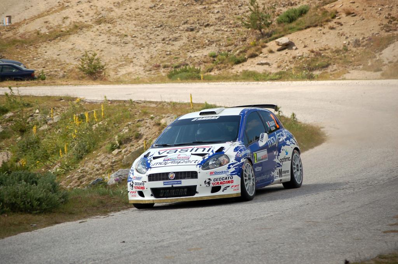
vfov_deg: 8.7
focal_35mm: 158
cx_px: 199
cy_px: 132
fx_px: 1740
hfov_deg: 13.1
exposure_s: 1/1250
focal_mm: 105
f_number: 5
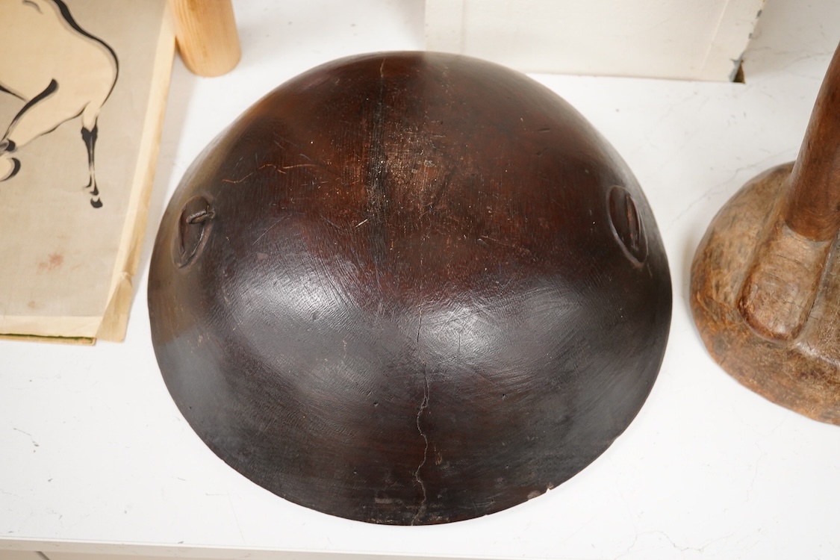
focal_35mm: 45
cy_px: 280
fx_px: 1050
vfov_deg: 29.9
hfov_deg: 43.6
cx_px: 420
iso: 2500
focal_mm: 30
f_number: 6.3
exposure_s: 1/160
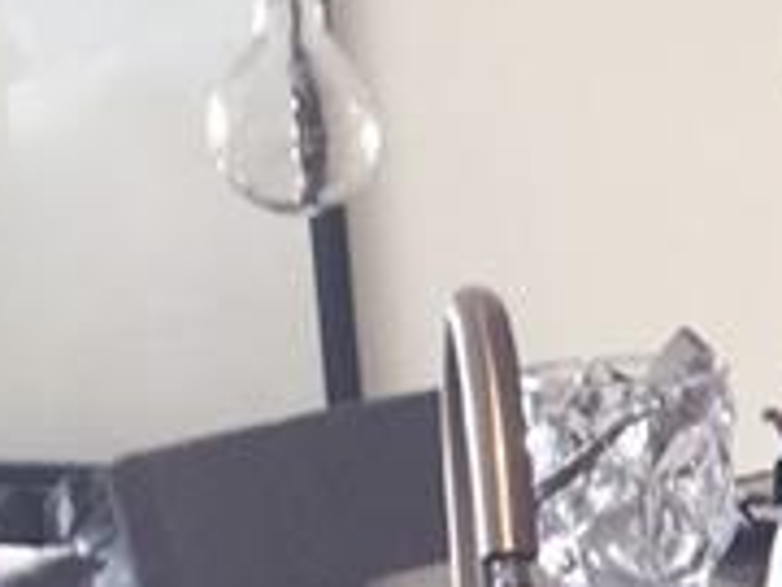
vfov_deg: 7.6
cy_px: 635
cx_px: 1547
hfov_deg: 9.6
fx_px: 4360
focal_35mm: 193
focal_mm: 4.15
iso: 40
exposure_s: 1/30
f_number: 2.2
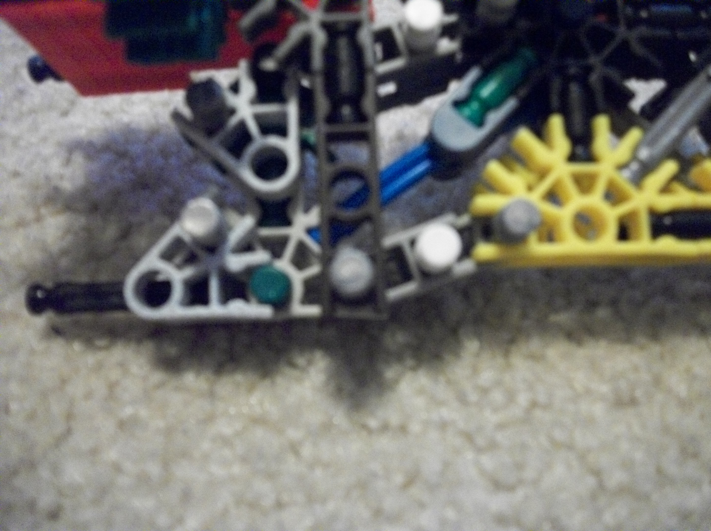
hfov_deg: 56.9
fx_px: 657
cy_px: 266
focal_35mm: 32
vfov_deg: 44.1
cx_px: 356
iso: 640
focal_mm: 5.7
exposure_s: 1/15
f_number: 2.9
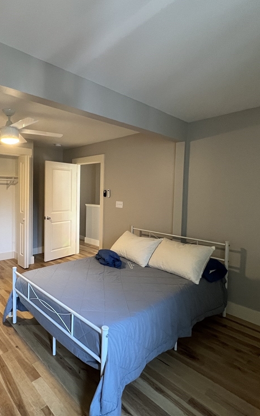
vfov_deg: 88.0
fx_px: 216
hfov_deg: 61.0
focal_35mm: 19
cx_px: 91
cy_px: 202
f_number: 1.8
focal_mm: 1.57
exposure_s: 1/60
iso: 250
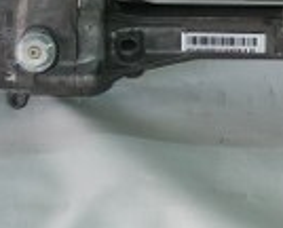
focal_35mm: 135
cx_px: 272
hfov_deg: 14.0
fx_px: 1134
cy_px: -23
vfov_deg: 11.3
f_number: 2.2
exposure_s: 1/30
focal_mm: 3.3
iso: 50
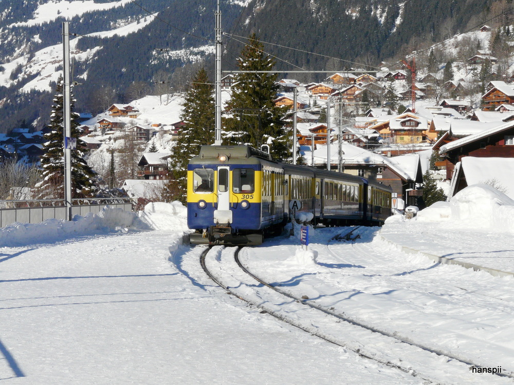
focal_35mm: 120
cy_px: 192
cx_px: 257
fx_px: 1782
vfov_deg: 12.3
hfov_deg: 16.4
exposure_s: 1/500
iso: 100
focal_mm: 19.7
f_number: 8
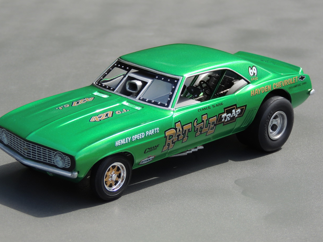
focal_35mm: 114
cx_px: 152
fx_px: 1064
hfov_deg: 17.3
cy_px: 113
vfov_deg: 13.0
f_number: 4.1
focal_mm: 17.8
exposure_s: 1/250
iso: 100
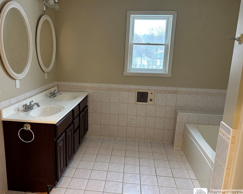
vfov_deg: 50.0
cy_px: 98
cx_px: 110
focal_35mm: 29
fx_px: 209
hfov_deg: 60.3
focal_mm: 5.96
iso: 250
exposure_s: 1/60
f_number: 1.6
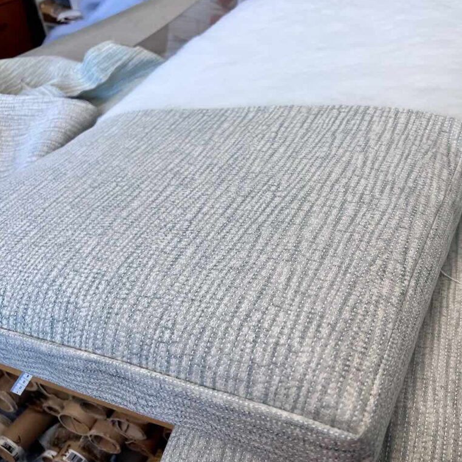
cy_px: 230
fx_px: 468
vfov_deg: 52.5
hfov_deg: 51.9
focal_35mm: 31
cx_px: 292
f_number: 1.5
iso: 50
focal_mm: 5.7
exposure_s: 1/120
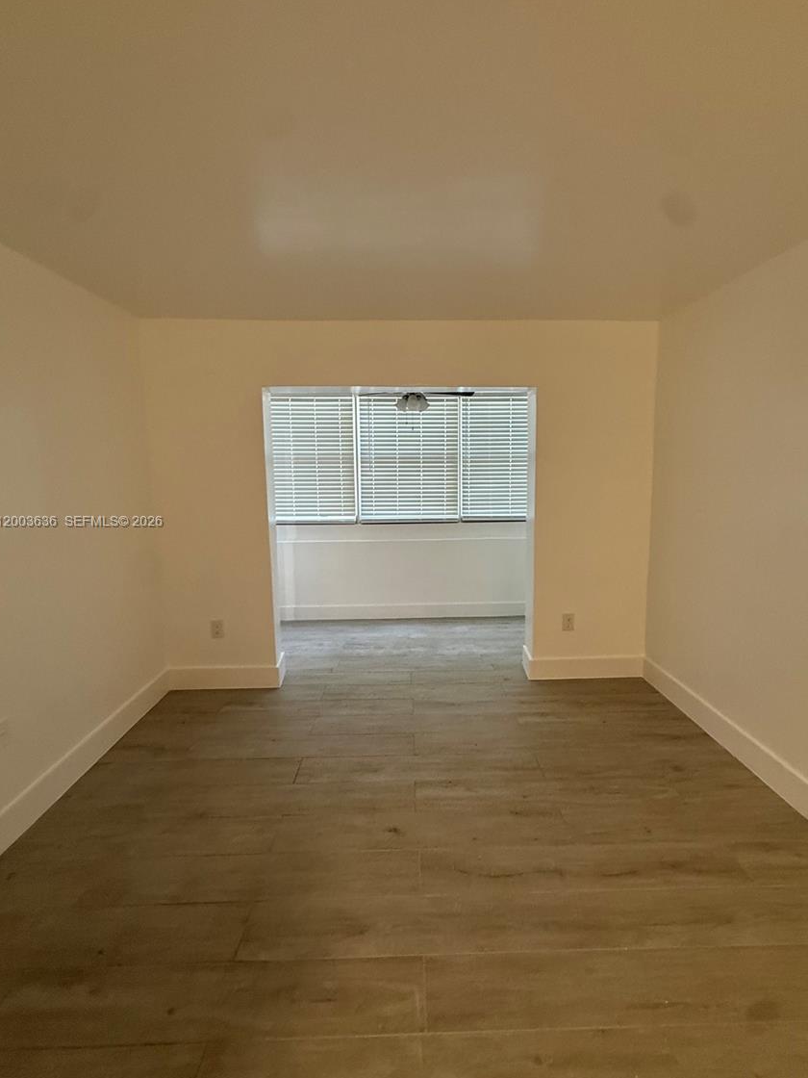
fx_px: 467
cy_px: 523
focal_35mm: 15
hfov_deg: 81.7
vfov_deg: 98.1
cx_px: 417
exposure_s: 1/60
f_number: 2.2
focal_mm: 2.22
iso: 250
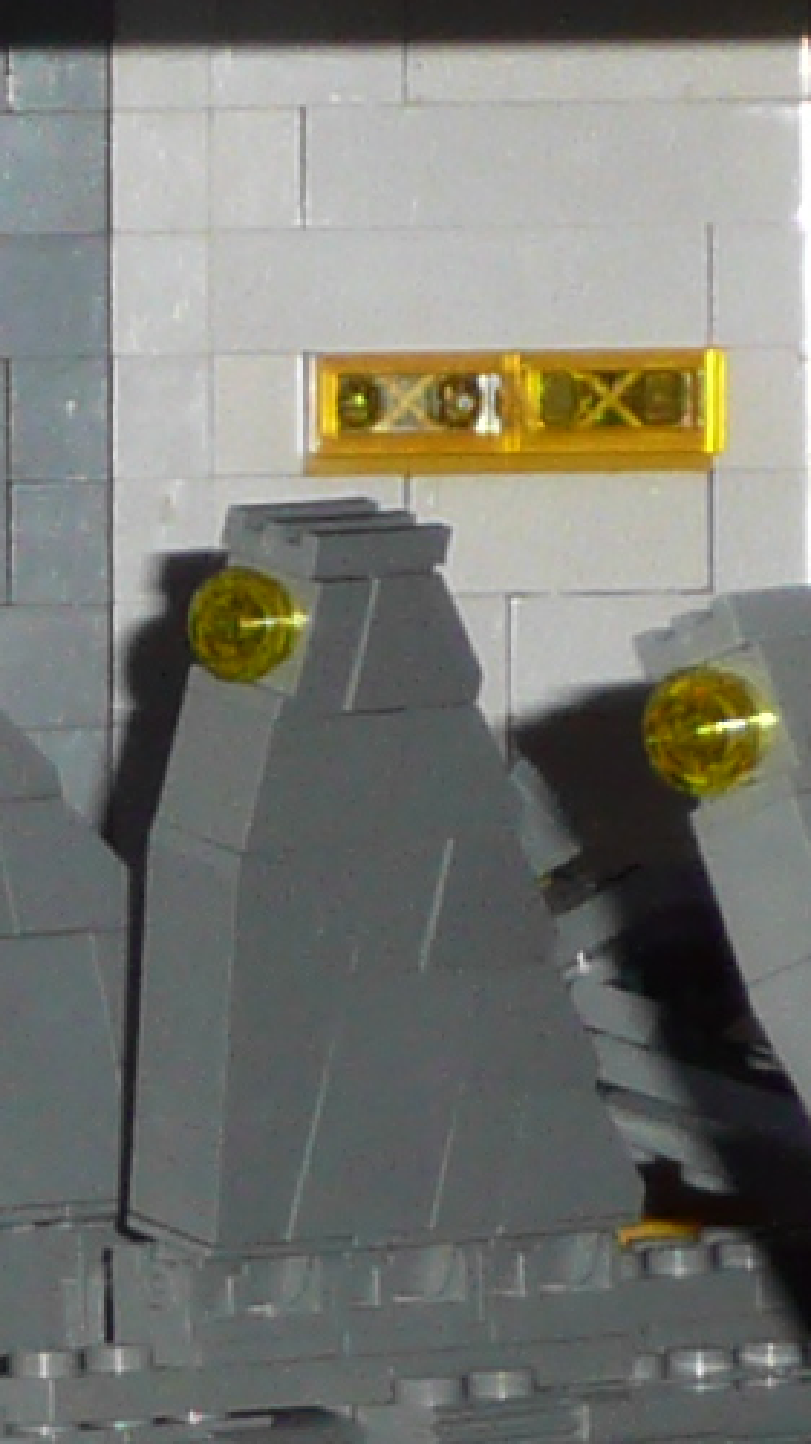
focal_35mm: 546
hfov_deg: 2.2
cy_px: 1704
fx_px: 20888
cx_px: -1062
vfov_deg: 3.9
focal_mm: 14.7
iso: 125
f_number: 4.7
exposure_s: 1/30
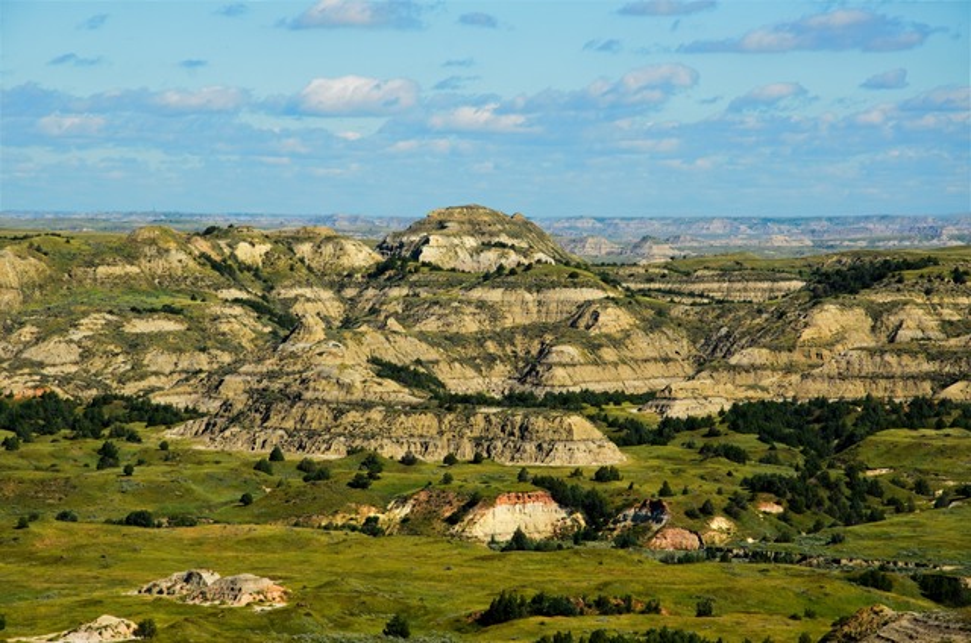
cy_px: 322
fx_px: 4240
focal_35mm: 158
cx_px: 486
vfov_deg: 8.7
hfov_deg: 13.1
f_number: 11
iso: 100
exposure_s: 1/125
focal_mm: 105
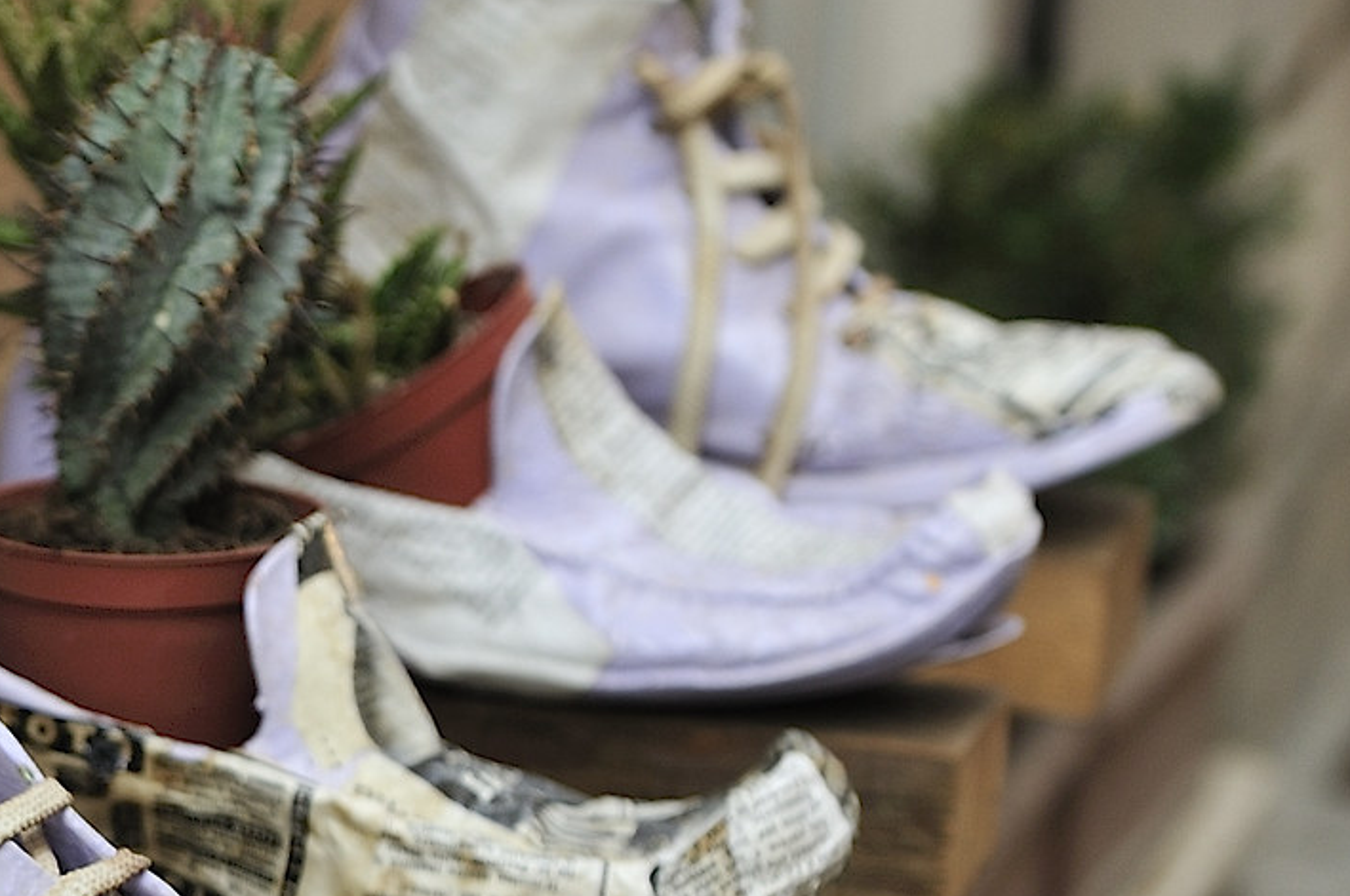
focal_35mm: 149
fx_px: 5581
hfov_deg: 13.4
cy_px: 947
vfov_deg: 9.1
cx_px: -286
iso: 200
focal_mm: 44
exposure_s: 1/250
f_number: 4
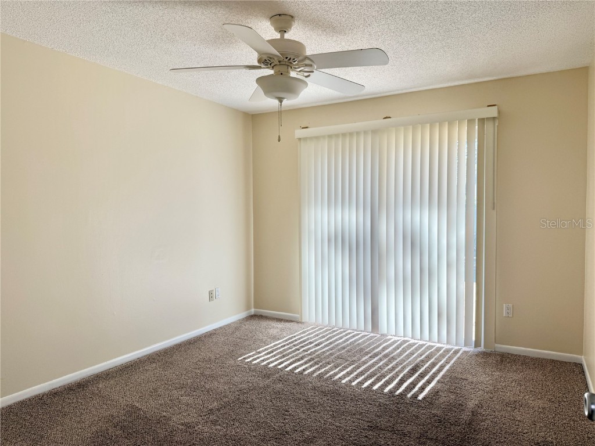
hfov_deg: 71.6
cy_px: 223
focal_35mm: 24
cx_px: 298
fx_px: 413
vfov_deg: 56.8
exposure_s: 1/575
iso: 80
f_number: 1.78
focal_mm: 6.76
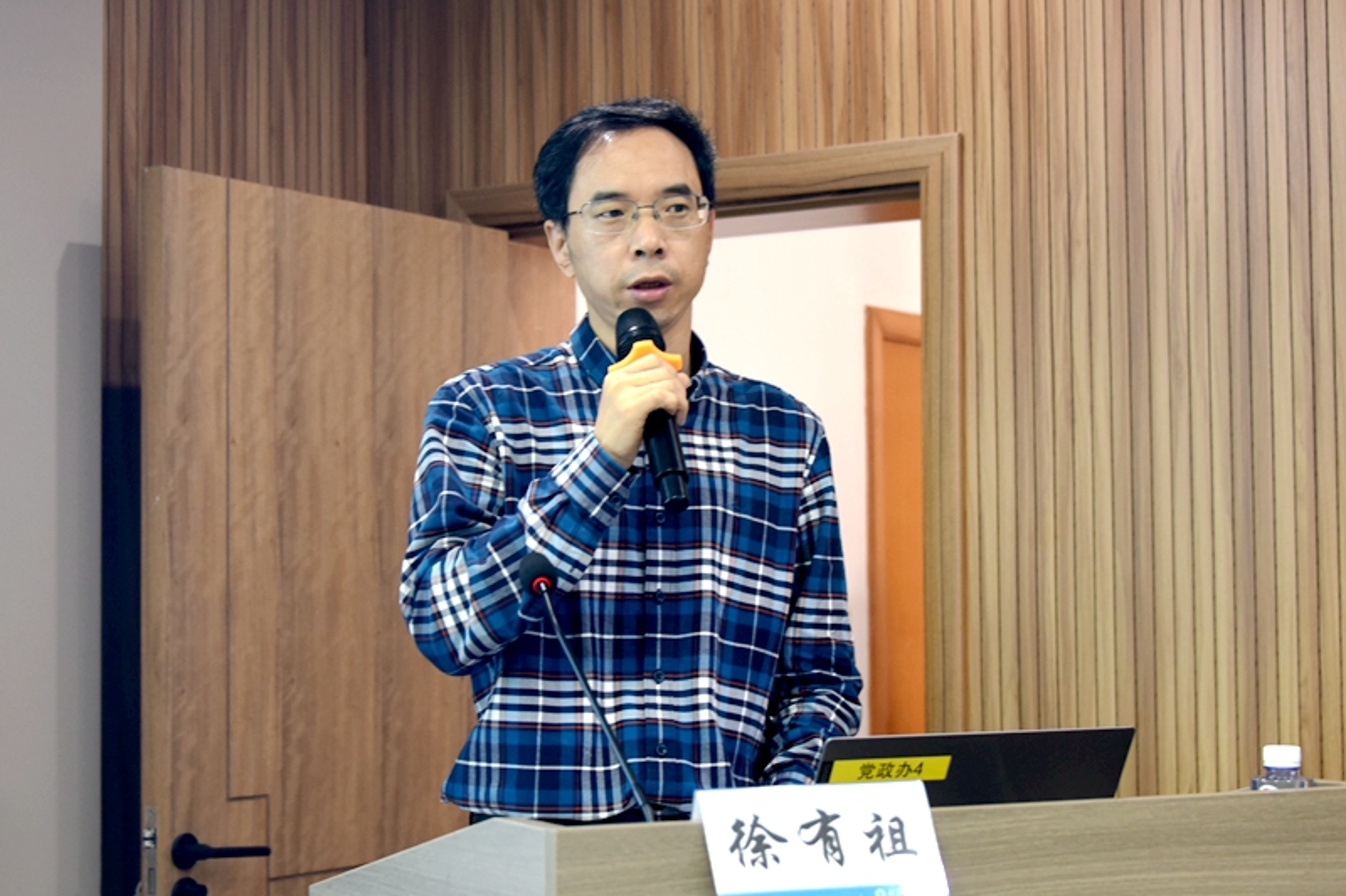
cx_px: 673
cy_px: 448
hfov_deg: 41.1
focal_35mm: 48
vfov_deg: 28.1
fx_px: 1794
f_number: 4.2
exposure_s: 1/50
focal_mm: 48
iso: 800
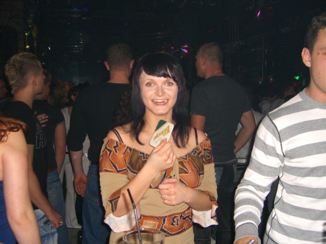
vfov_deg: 37.7
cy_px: 122
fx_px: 358
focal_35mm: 38
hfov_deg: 49.0
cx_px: 163
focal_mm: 7.9
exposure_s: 1/60
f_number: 2.8
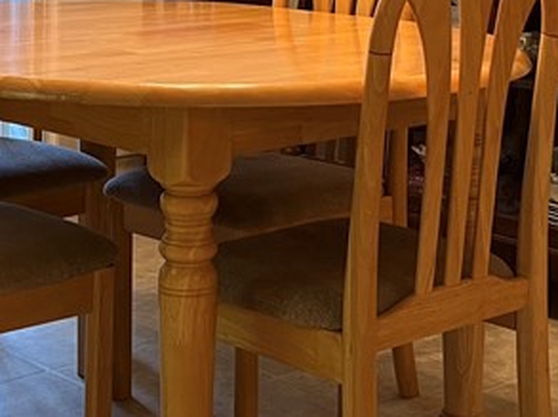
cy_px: -109
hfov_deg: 21.6
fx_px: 1465
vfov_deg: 15.5
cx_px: 289
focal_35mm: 91
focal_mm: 5.7
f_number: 1.5
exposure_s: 1/60
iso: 160
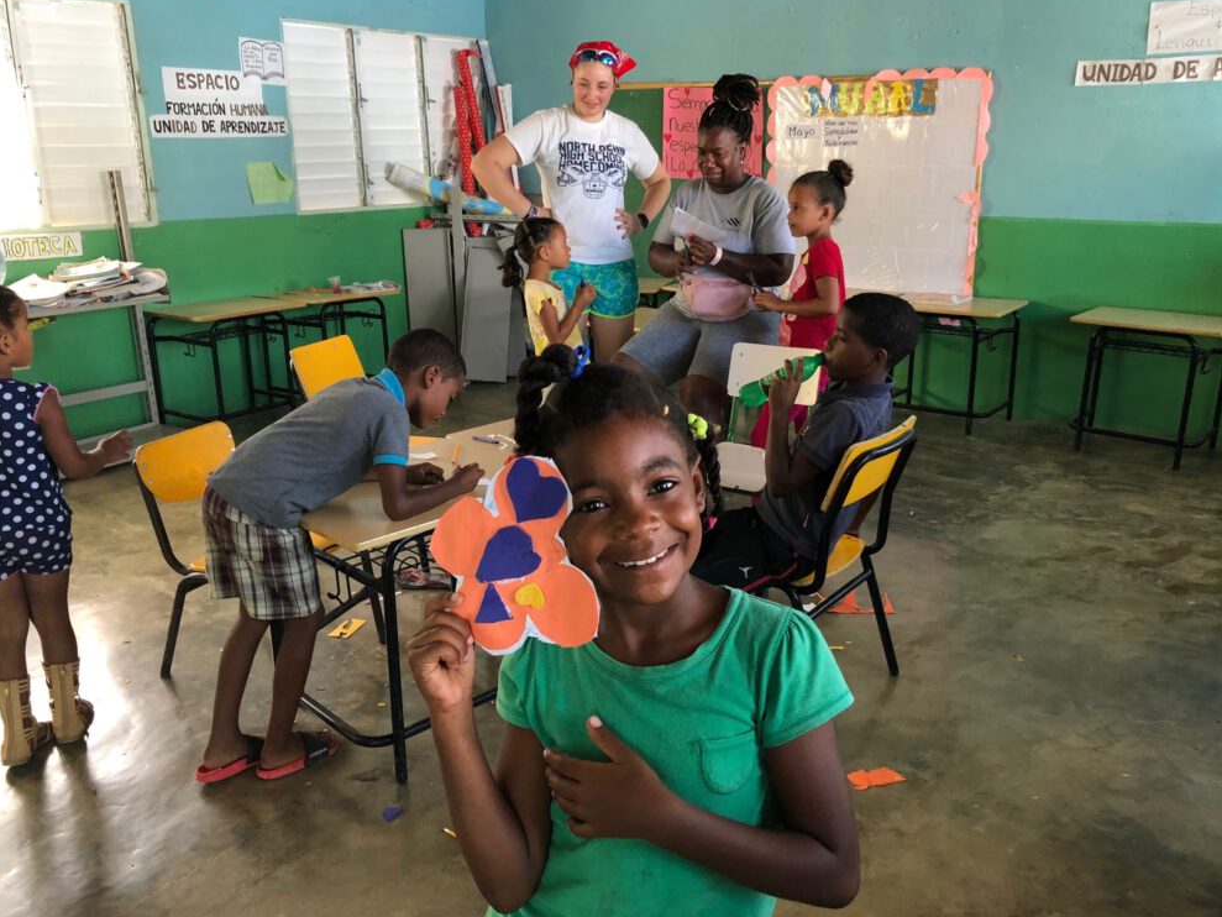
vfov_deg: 48.2
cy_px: 444
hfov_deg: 61.6
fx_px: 1024
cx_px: 630
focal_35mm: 29
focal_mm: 3.99
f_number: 1.8
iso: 40
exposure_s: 1/30
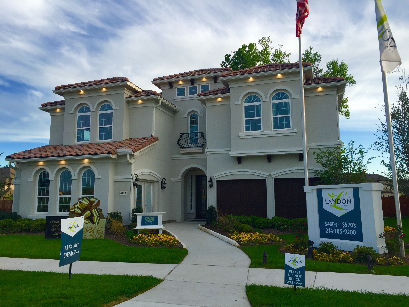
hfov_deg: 61.7
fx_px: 343
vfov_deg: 48.2
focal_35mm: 29
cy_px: 154
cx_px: 204
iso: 32
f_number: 2.2
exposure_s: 1/719
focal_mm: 4.15
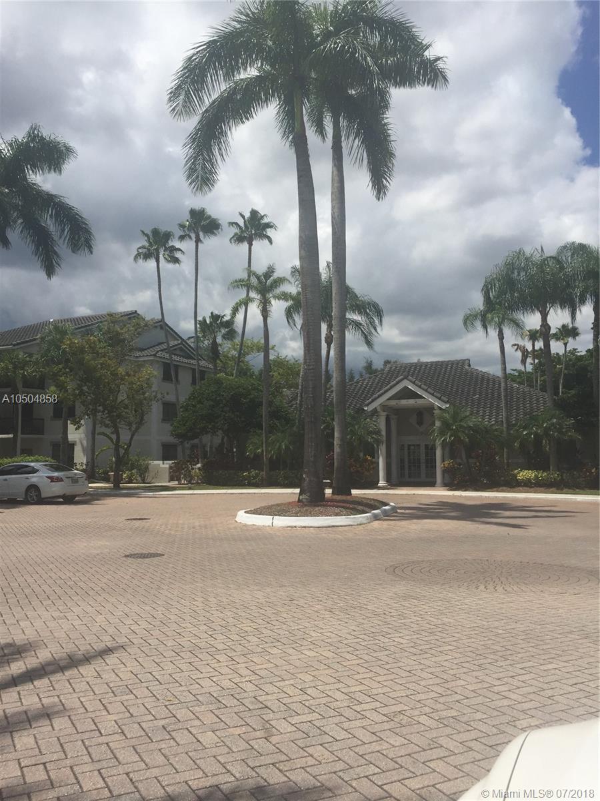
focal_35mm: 29
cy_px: 400
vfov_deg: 61.7
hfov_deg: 48.2
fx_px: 670
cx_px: 300
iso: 32
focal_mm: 4.15
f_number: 2.2
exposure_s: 1/3597
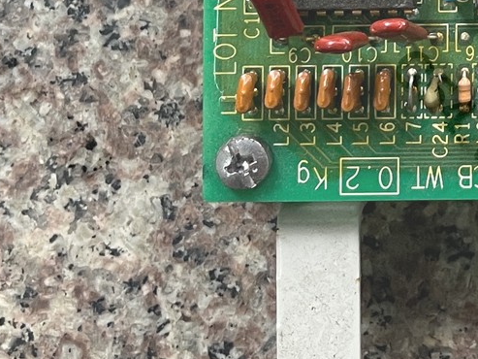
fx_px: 1492
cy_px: -251
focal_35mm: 108
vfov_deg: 12.7
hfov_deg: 16.8
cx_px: 672
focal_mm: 4.2
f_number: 1.6
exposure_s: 1/61
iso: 125
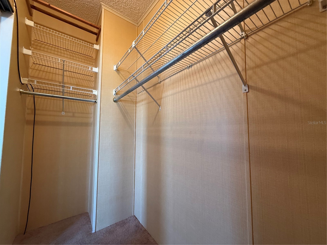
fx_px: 132
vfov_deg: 85.7
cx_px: 164
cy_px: 122
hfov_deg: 102.1
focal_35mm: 14
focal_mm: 2.22
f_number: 2.2
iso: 200
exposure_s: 1/60
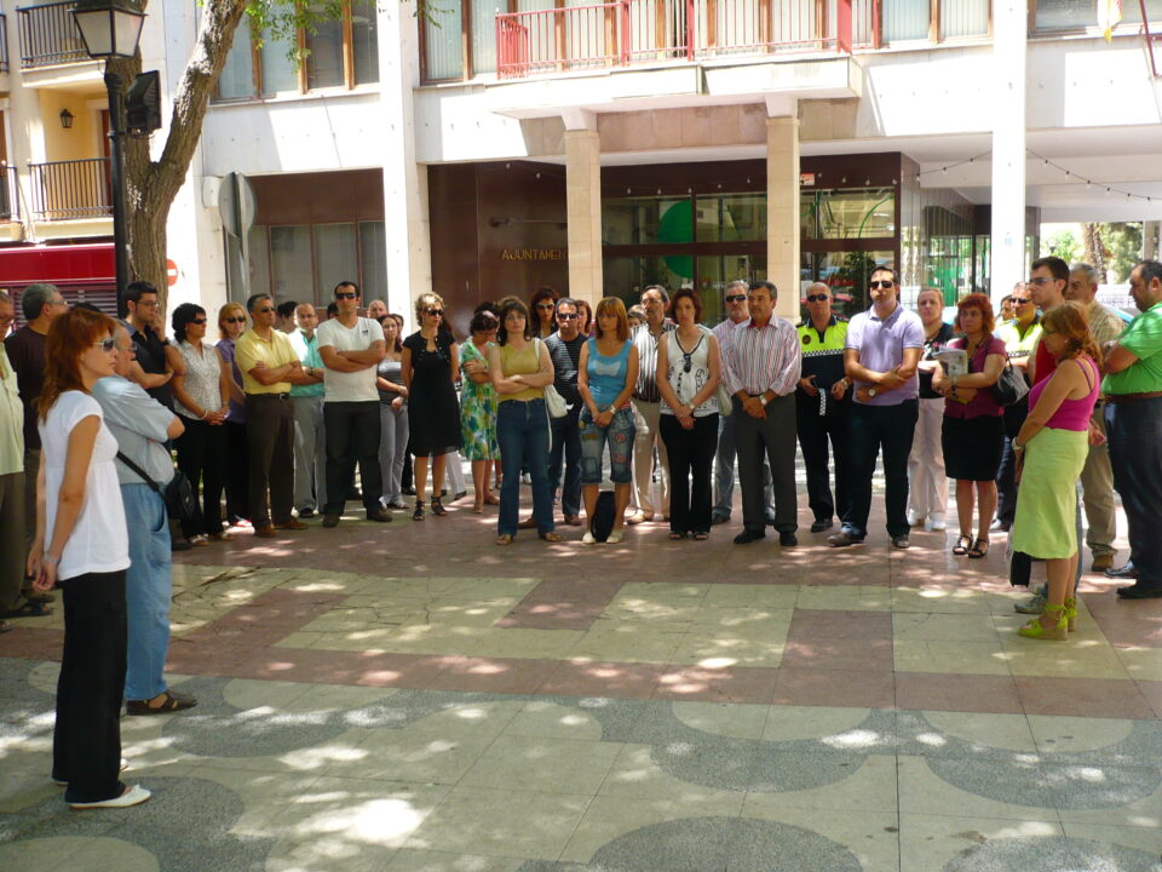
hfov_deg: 52.6
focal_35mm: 35
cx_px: 581
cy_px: 436
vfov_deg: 40.7
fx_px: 1175
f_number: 2.8
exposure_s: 1/100
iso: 100
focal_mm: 5.8
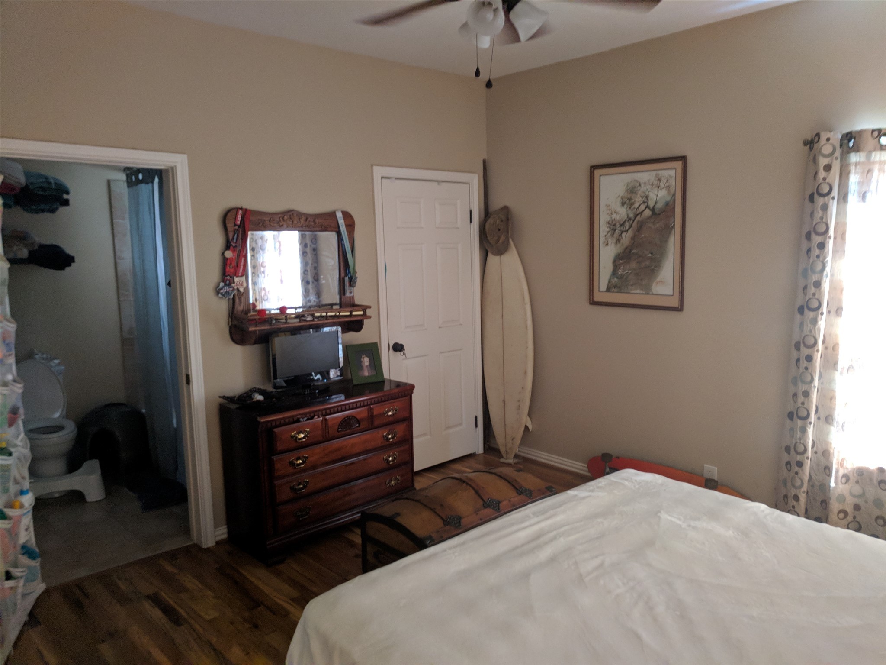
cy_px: 332
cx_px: 443
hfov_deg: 67.3
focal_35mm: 26
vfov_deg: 53.1
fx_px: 665
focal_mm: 4.67
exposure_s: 1/40
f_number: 2
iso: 705
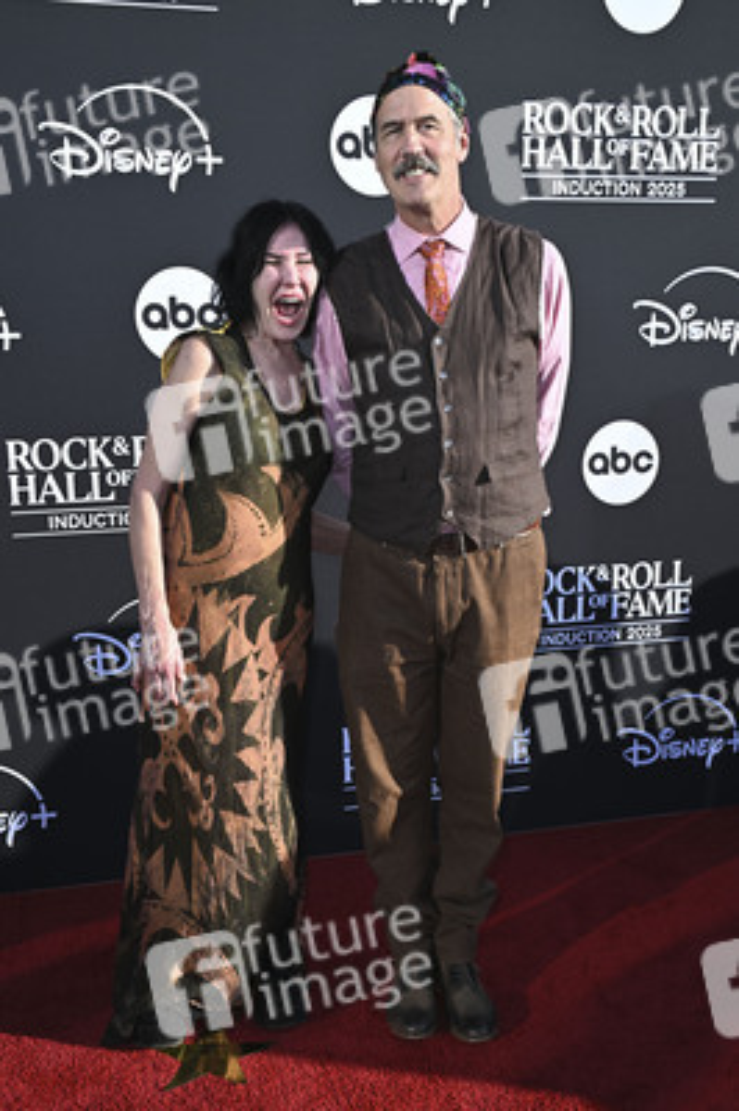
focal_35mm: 36
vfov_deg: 53.2
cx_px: 370
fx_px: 1110
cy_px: 556
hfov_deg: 36.8
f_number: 9
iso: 250
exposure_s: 1/320
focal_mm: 36
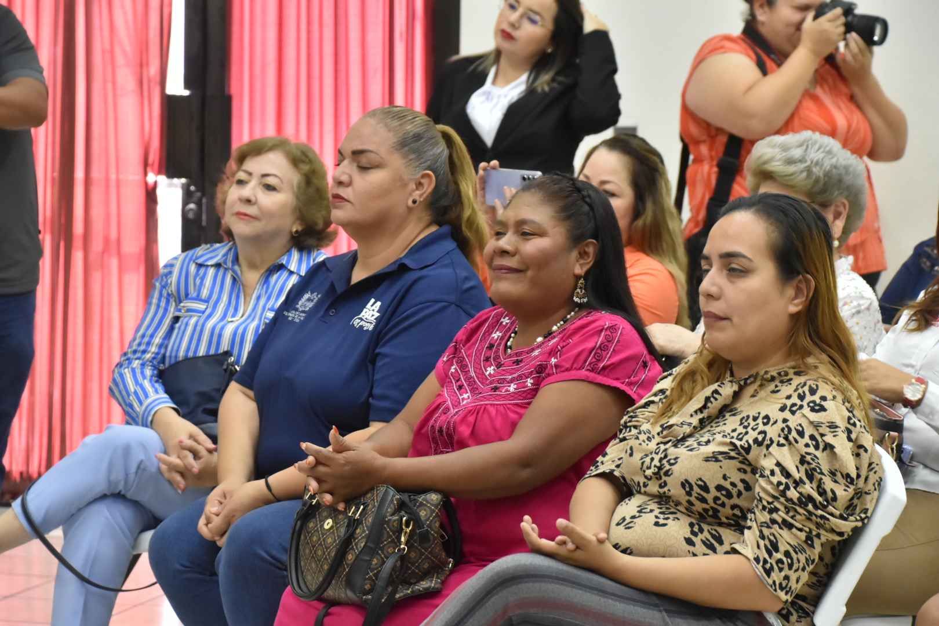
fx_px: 3521
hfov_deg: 15.2
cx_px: 470
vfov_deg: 10.2
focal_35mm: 135
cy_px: 313
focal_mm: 90
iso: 1600
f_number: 5.3
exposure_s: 1/60
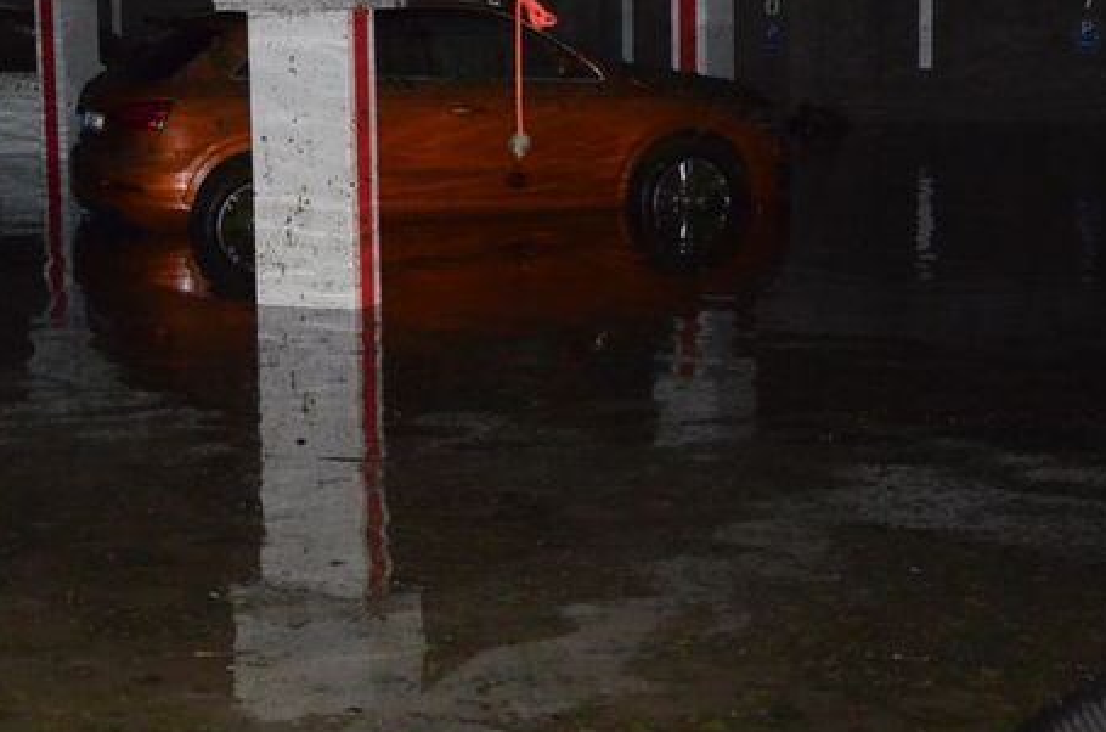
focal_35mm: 83
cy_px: 276
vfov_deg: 16.3
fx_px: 2544
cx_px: 231
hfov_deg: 24.2
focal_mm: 28
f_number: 4
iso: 3200
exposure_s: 1/60
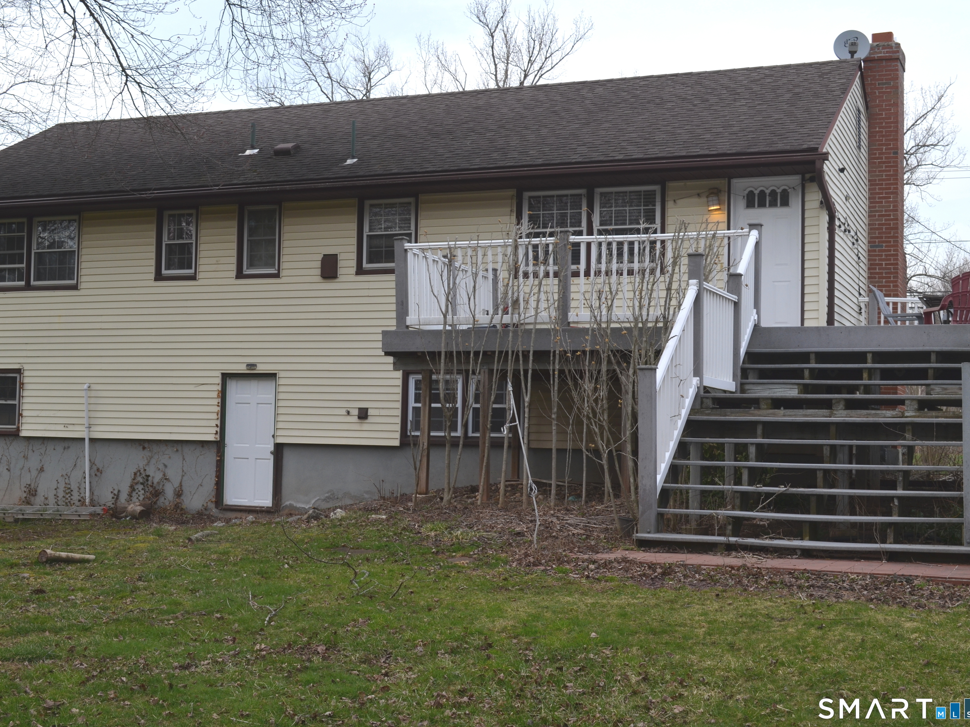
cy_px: 363
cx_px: 432
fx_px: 1373
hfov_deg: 38.9
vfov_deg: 29.7
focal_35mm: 49
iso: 200
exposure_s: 1/250
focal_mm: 30
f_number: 8
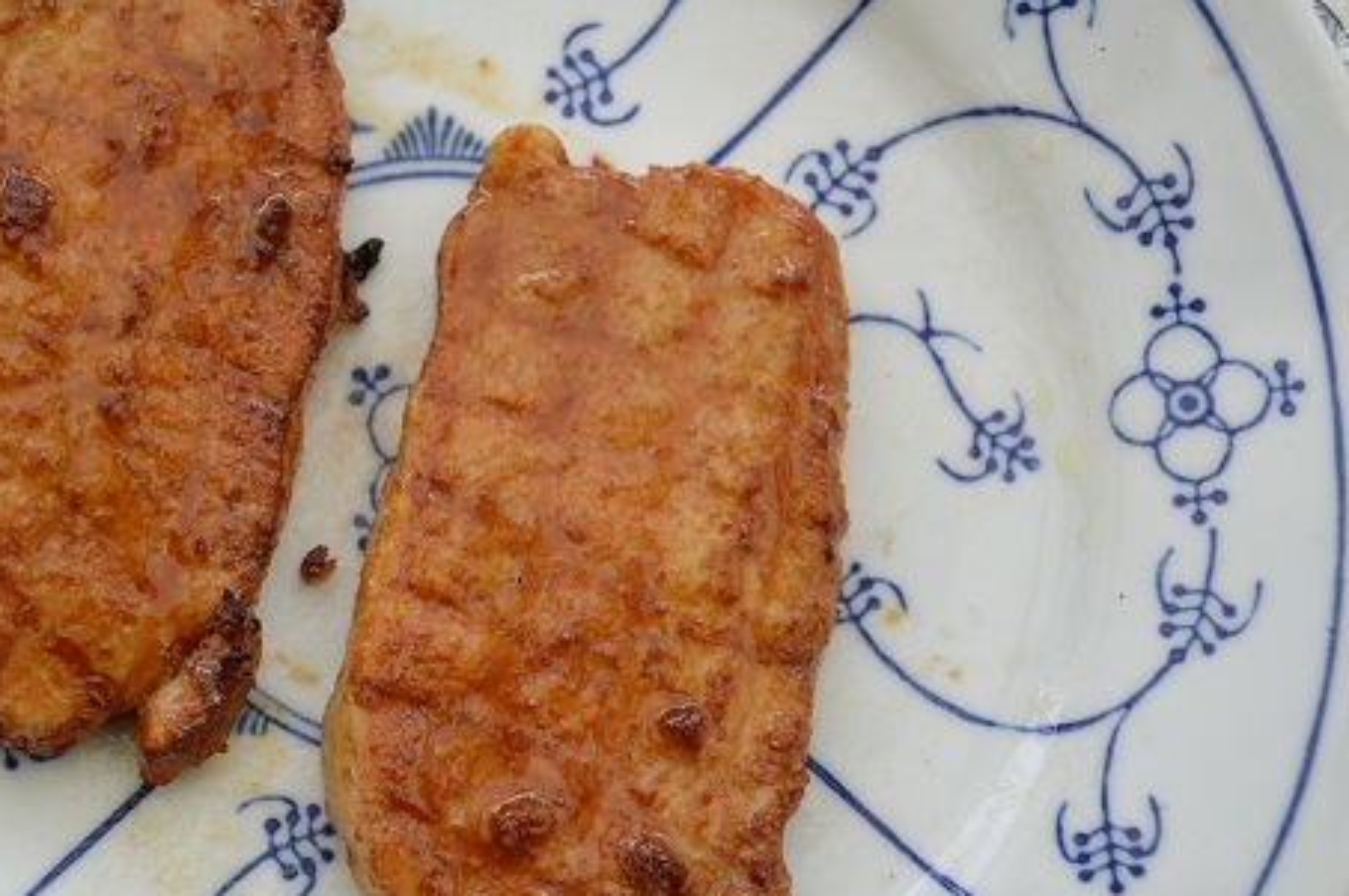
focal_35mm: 90
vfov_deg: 15.2
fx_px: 3356
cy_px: 449
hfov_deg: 22.6
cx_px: 459
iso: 400
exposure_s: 1/125
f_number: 5.6
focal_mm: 45
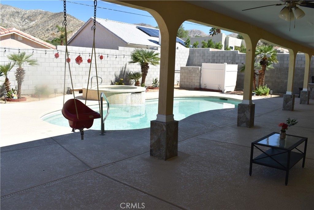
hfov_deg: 61.9
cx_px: 157
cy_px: 105
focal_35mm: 30
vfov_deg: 43.6
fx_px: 262
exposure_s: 1/400
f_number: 10
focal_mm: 20
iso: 200
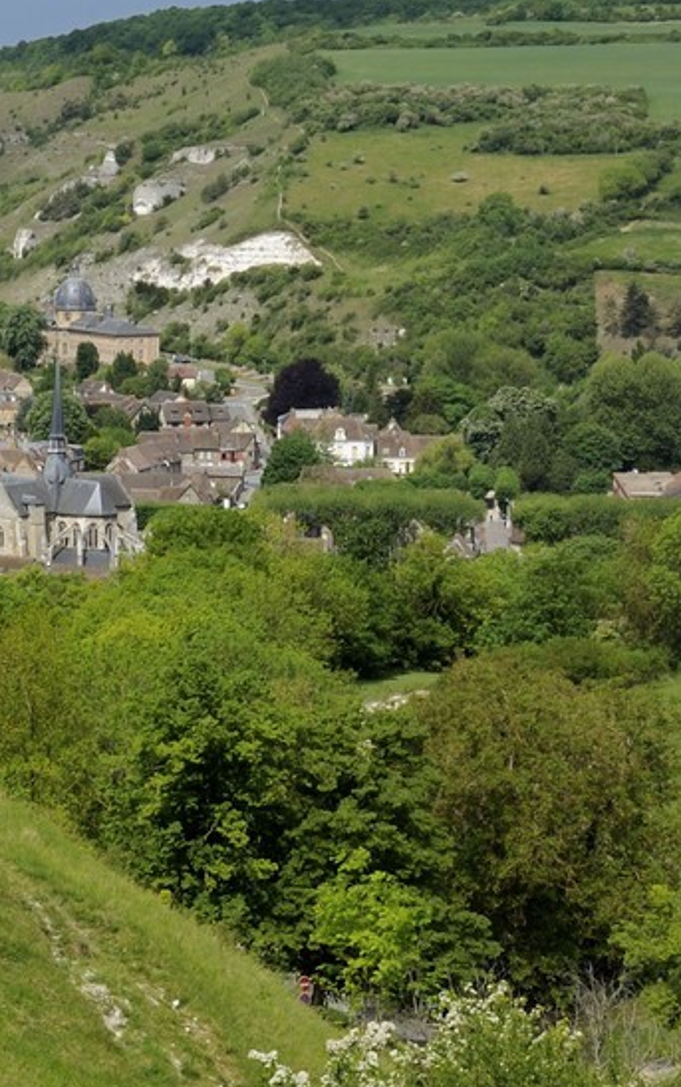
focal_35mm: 107
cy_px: 359
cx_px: -905
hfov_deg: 10.6
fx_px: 3174
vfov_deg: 19.4
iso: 200
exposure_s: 1/160
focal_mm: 36
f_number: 14
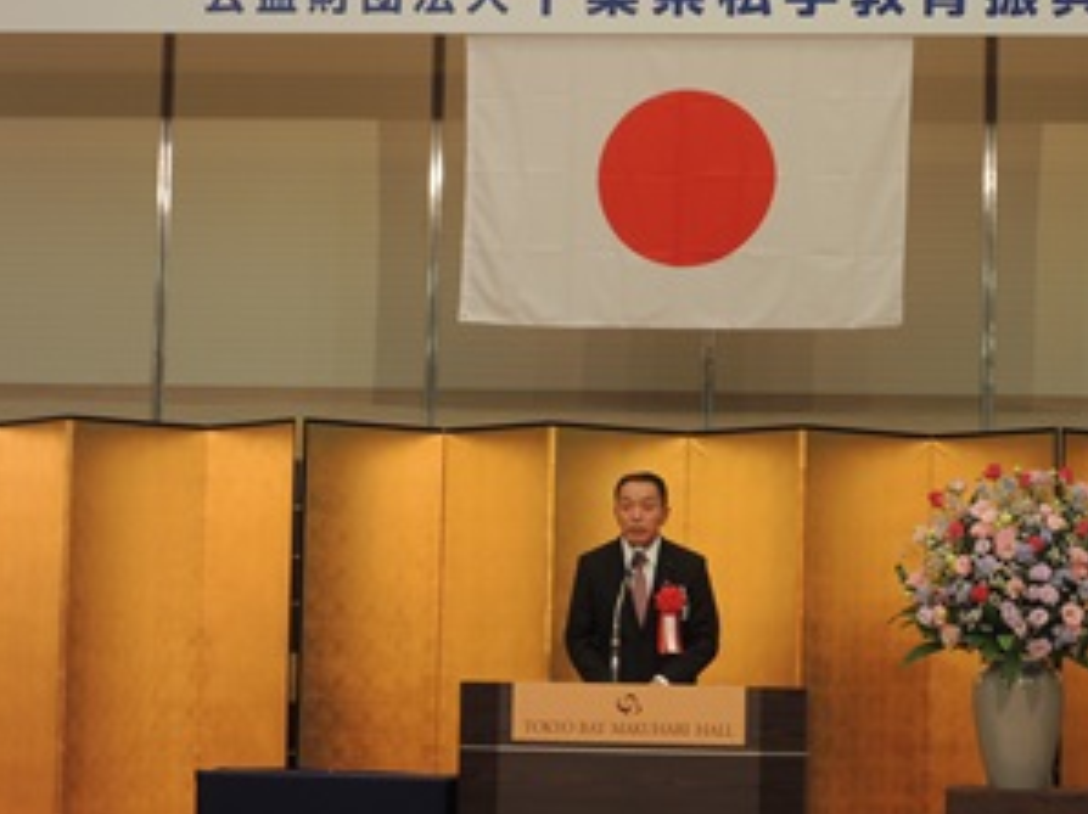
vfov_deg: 12.2
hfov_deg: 16.3
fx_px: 3800
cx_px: 635
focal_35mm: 121
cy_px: 343
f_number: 4.9
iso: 250
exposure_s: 1/60
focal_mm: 17.9
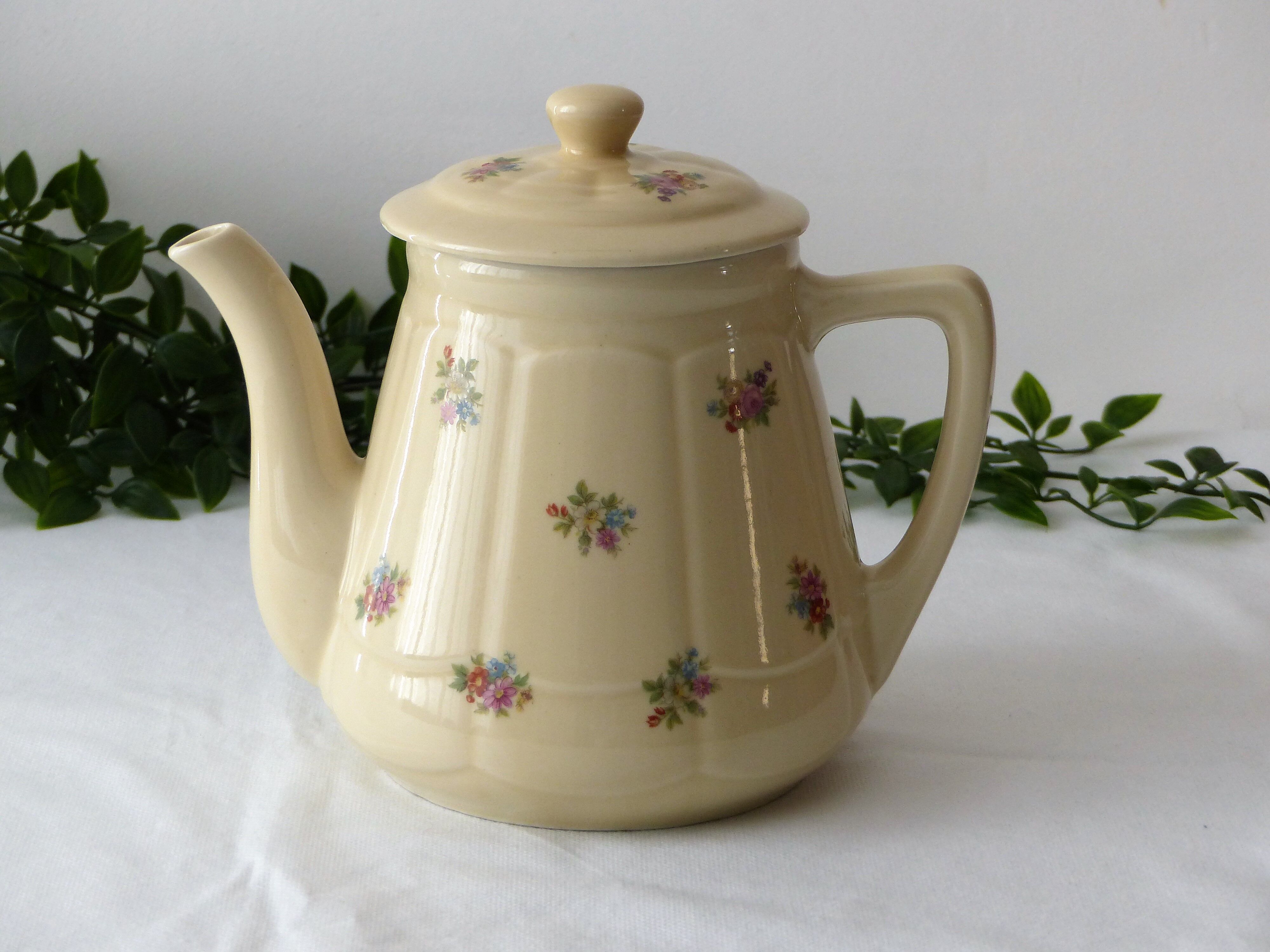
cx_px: 635
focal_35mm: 104
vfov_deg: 14.2
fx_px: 3816
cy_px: 476
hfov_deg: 18.9
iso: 200
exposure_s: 1/60
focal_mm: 17.4
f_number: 2.8
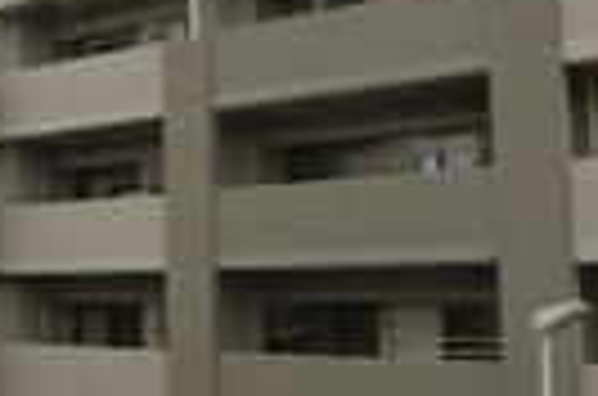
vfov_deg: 17.0
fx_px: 1309
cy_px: 65
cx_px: 85
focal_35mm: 79
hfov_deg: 25.1
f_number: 3.2
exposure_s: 1/160
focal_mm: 4.3
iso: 64
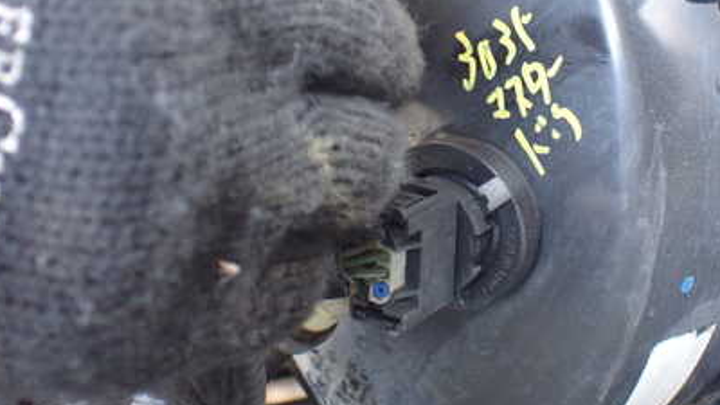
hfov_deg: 41.5
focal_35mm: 49
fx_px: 935
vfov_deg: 24.2
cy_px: 112
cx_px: 488
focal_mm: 5.4
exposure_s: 1/80
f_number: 2.3
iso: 800
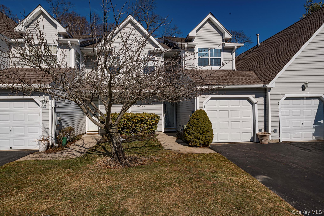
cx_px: 162
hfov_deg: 78.6
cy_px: 108
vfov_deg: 57.1
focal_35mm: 22
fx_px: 198
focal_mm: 22
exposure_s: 1/800
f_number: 14
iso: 400
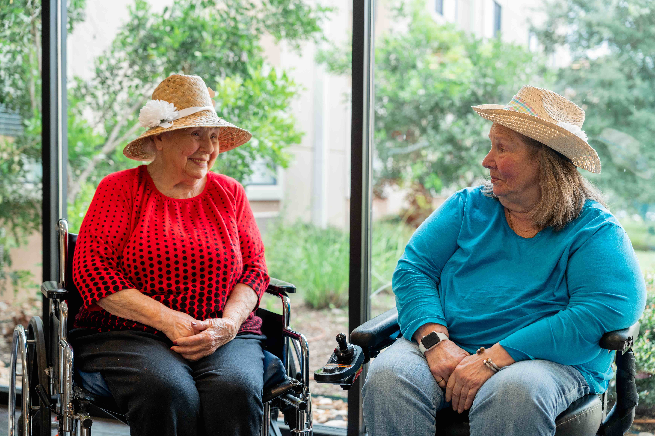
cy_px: 218
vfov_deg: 28.1
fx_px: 873
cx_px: 328
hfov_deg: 41.1
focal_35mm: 48
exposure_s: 1/250
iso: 640
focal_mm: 48
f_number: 2.8
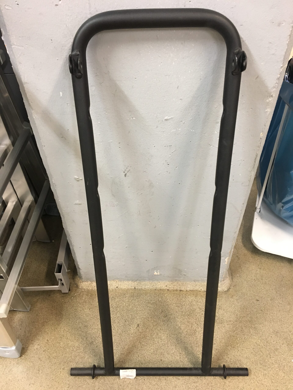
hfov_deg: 48.2
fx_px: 327
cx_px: 146
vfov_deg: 61.7
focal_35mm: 29
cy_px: 195
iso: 160
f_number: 2.2
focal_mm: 4.15
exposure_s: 1/33
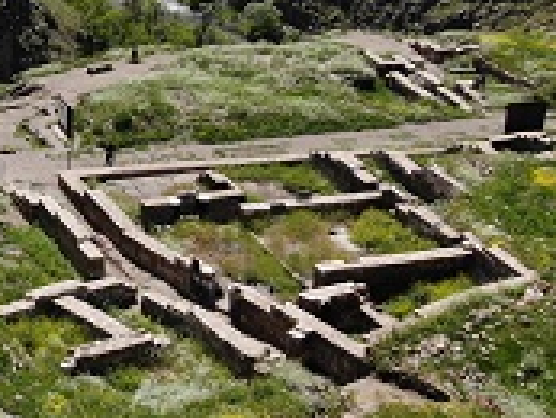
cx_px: -119
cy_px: -34
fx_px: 1334
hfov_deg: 21.7
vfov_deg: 17.3
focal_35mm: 83
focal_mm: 4.5
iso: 107
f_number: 2.8
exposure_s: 1/1129
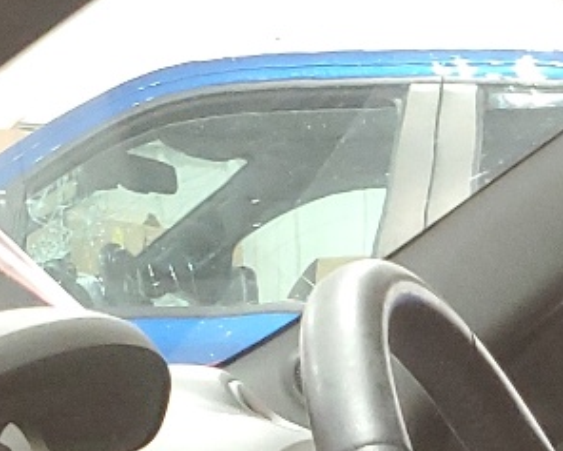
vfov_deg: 10.0
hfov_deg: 12.7
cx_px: 1023
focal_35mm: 137
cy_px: 1045
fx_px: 2284
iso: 301
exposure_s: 1/24
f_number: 1.5
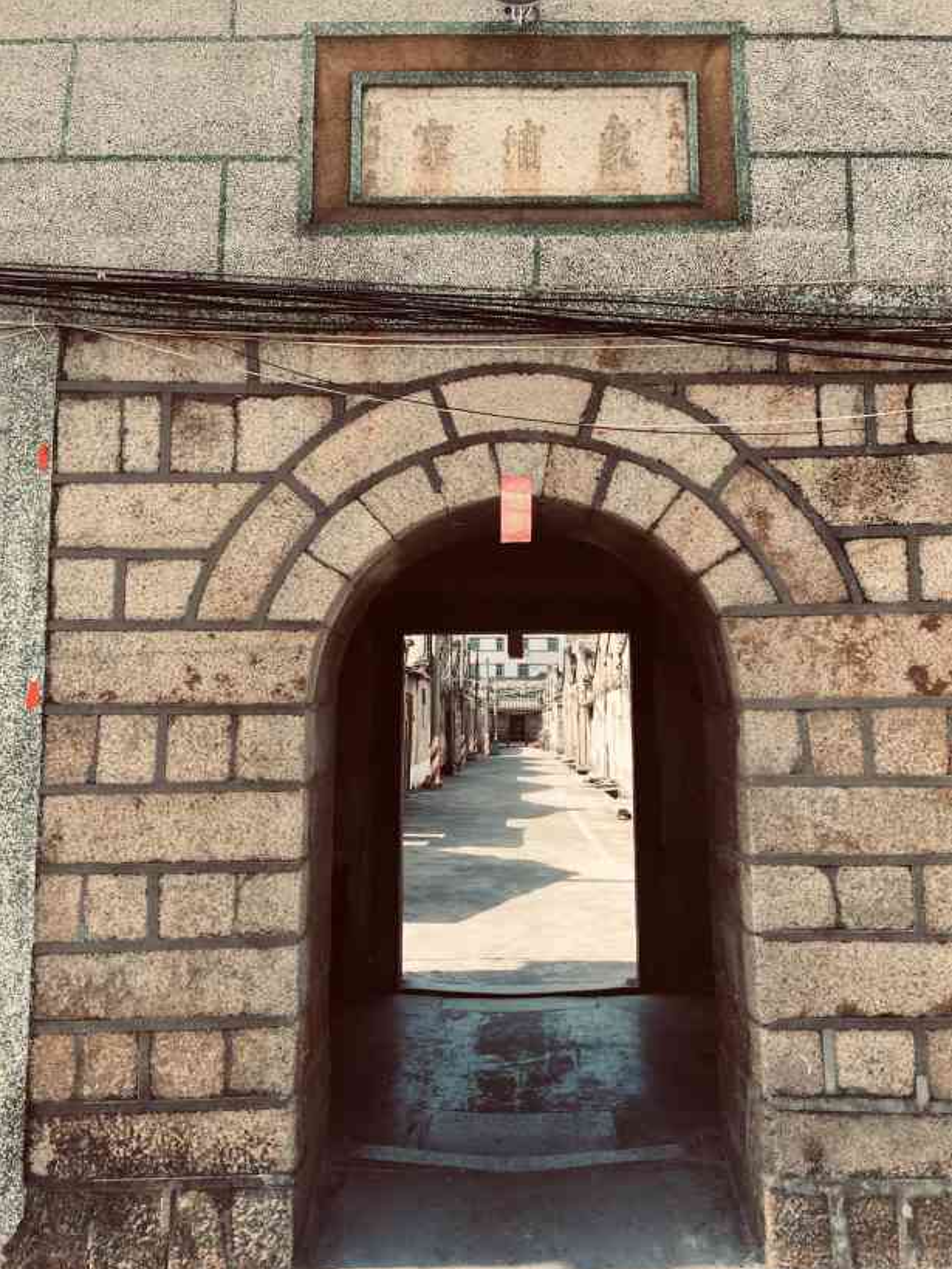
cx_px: 514
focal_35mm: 33
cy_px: 595
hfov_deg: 42.9
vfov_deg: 55.3
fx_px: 1210
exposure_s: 1/496
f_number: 2.2
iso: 25
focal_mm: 4.15
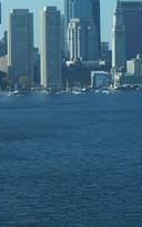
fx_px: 1183
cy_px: 62
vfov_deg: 11.0
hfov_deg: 6.8
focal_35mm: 191
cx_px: -79
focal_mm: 13.7
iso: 80
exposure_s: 1/640
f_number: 3.2
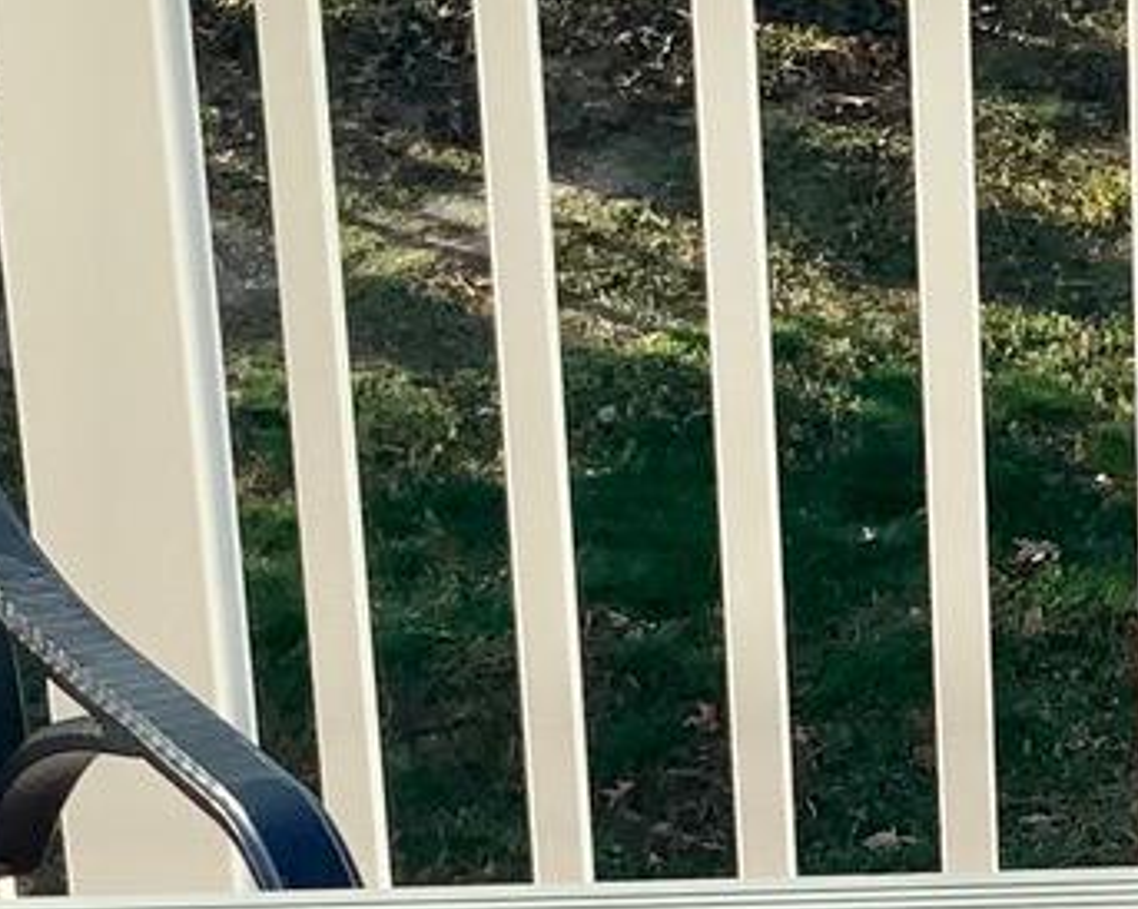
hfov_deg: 11.3
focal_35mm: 169
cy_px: 1111
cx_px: 1198
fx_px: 5689
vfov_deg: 9.0
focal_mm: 3
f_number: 1.8
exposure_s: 1/593
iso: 16
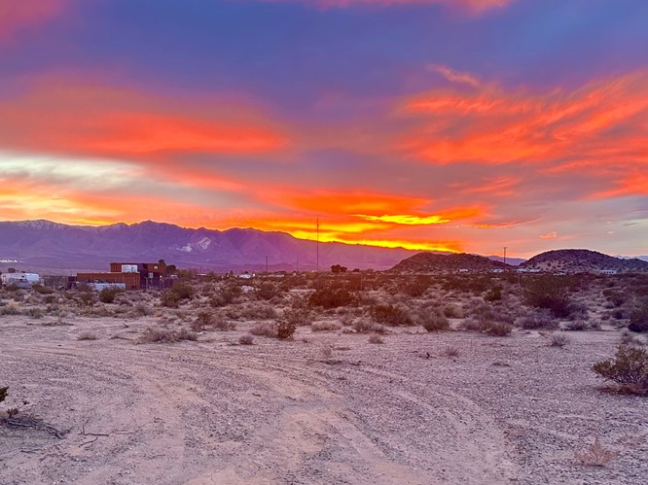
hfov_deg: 45.8
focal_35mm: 40
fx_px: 749
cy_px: 354
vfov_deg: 35.3
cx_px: 194
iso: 200
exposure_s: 1/60
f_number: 1.5
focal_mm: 5.7
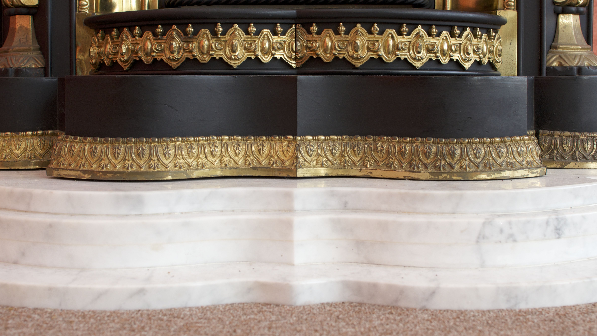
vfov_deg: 21.6
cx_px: 299
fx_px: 879
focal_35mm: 56
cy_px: 148
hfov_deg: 37.5
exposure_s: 1/125
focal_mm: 35
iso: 640
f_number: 5
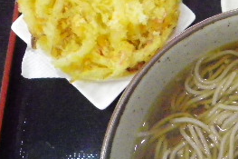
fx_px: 469
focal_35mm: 71
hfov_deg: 25.8
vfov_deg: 18.9
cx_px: 279
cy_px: 135
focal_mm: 4.9
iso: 800
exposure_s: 1/50
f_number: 2.6
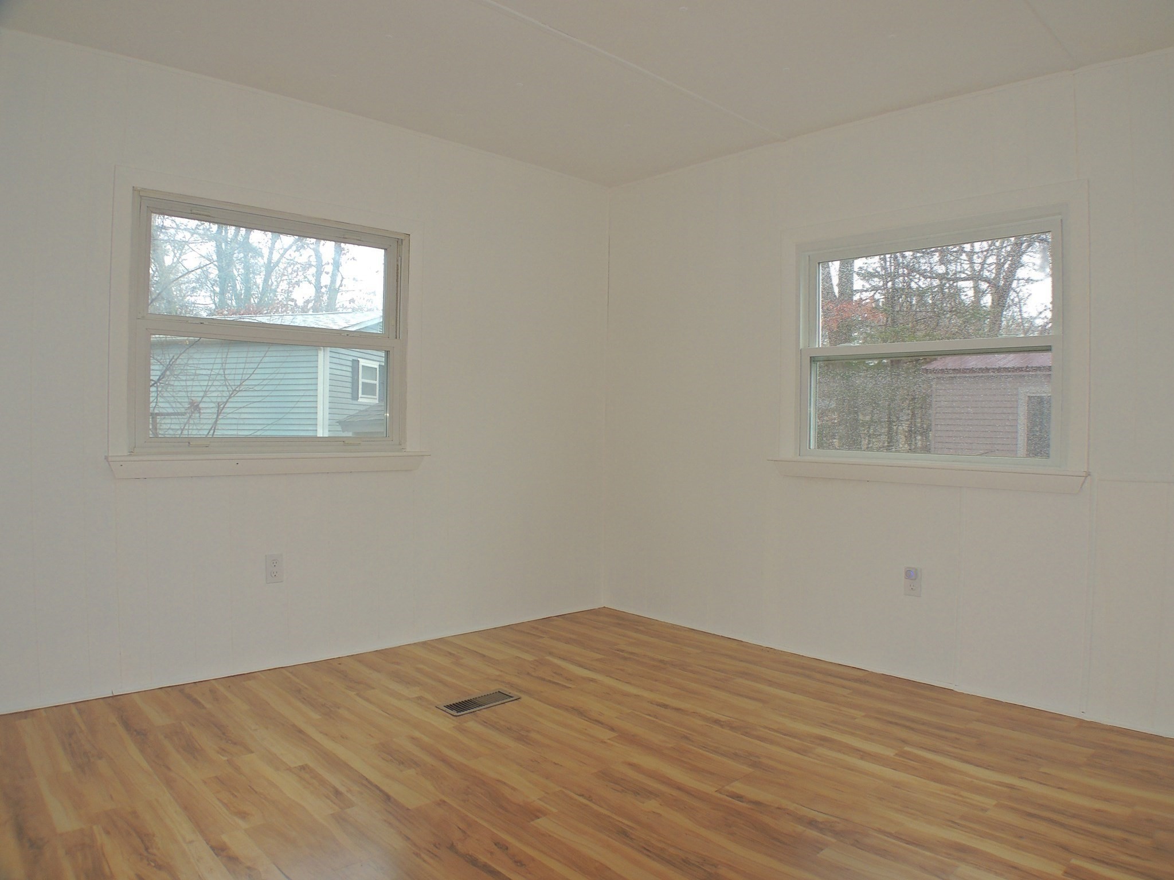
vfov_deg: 46.8
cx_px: 587
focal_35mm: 30
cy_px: 440
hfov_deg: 60.0
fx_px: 1017
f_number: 3.1
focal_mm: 5.3
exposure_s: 1/30
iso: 200
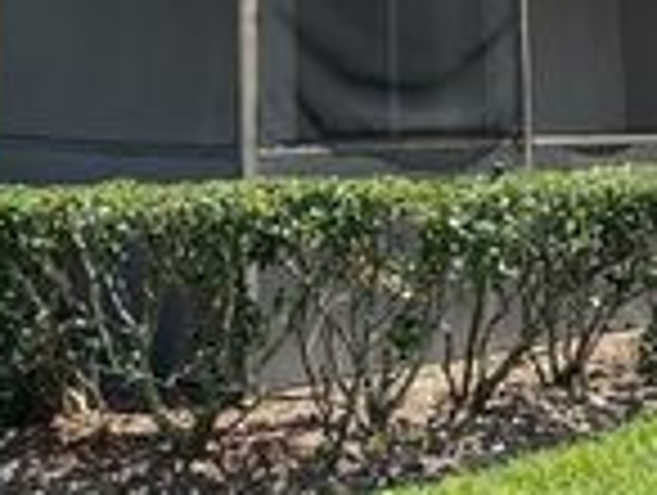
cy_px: -308
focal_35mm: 89
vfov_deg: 15.1
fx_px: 1692
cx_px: 274
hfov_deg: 22.0
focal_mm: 5.1
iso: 50
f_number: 1.6
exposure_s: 1/1600
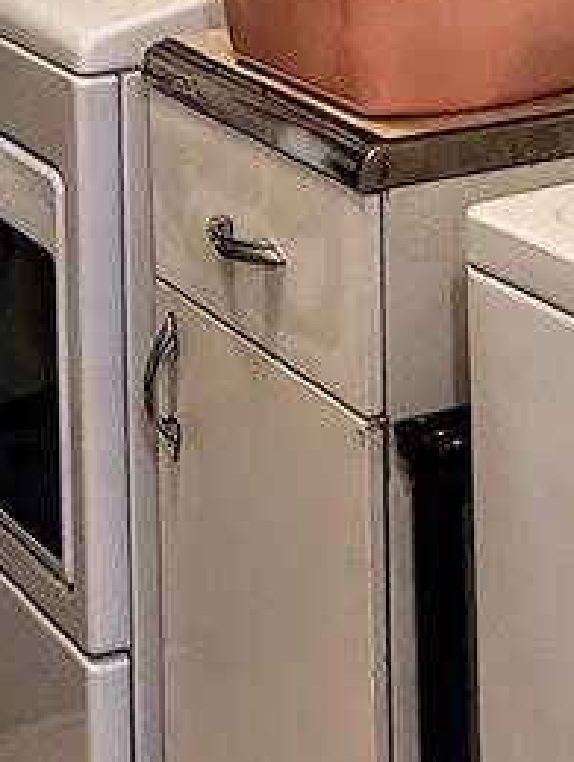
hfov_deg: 13.4
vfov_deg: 16.8
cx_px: 303
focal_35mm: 111
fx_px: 2448
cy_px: -185
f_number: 1.8
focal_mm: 5.23
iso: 200
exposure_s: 1/50
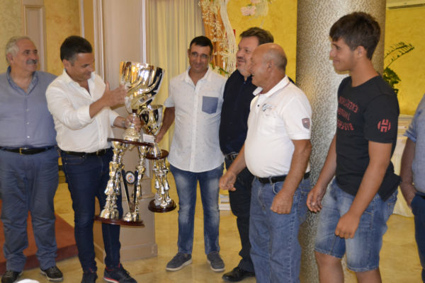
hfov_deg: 41.1
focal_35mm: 48
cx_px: 212
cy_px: 142
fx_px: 567
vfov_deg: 28.1
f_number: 4.5
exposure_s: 1/60
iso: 2500
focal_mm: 32
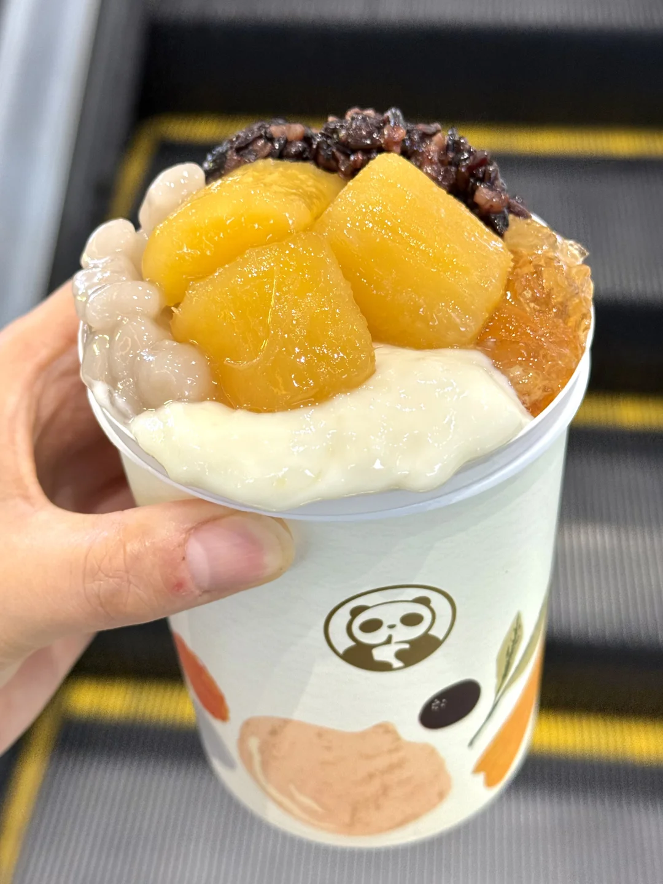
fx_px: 1226
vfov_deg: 39.7
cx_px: 332
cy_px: 442
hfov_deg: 30.3
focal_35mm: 48
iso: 125
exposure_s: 1/50
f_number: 1.78
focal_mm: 6.76
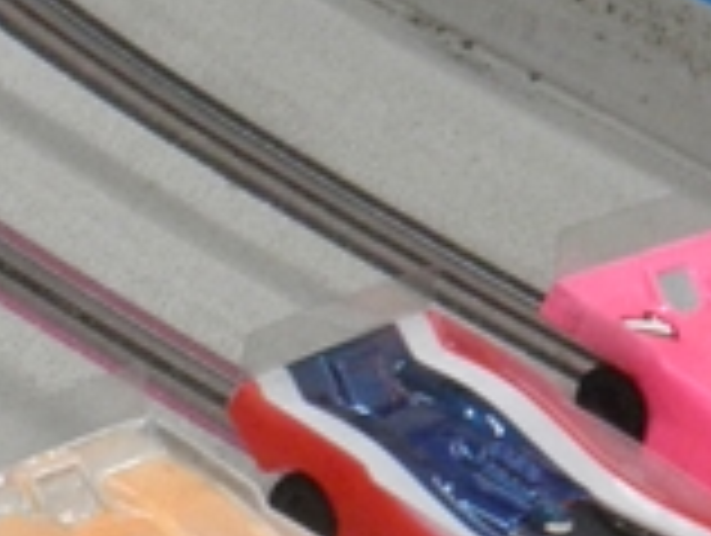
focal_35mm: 259
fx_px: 5328
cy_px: 874
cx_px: -356
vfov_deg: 5.7
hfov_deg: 7.5
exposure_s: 1/25
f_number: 3.9
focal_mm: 7.3
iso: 200
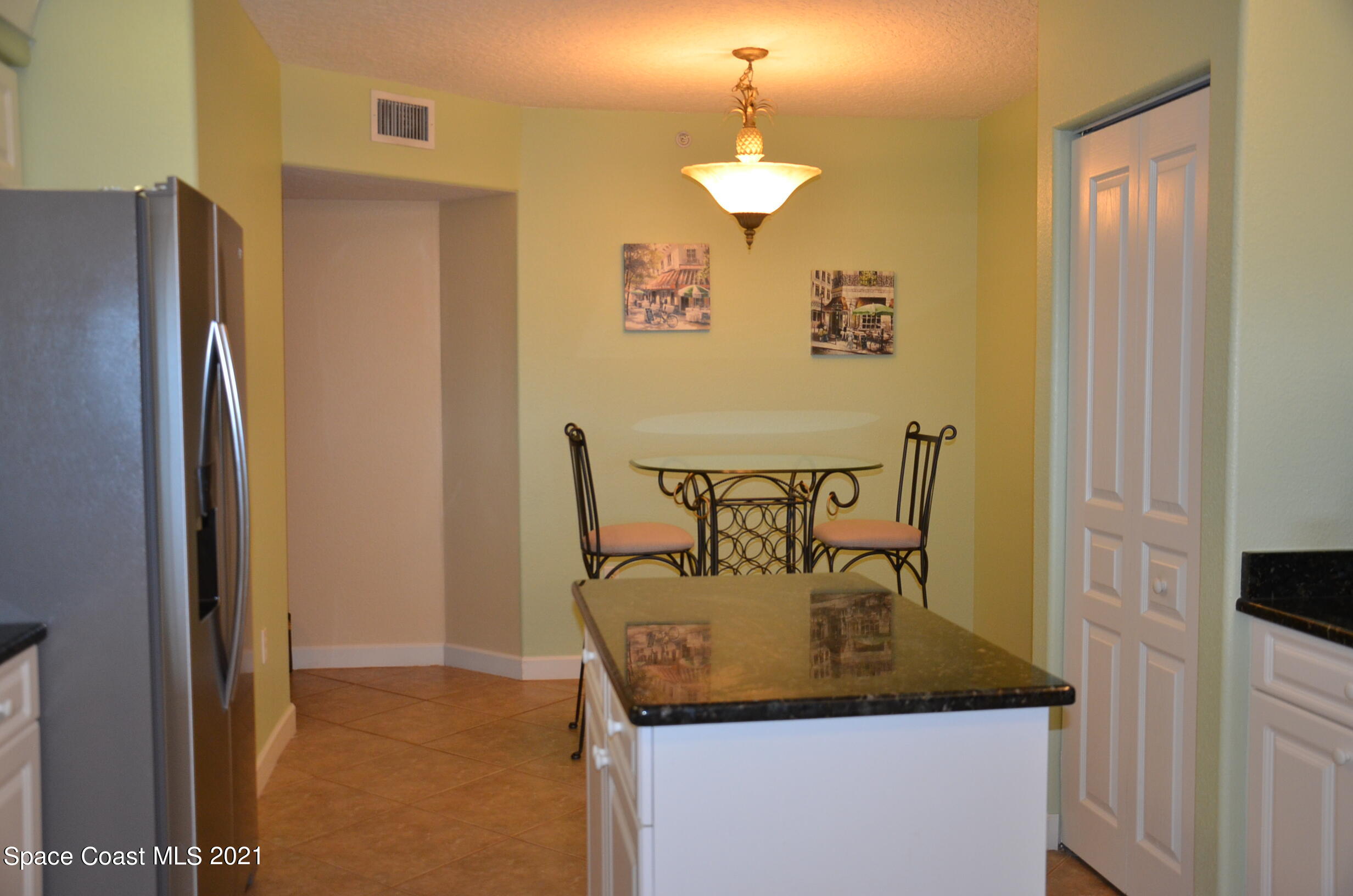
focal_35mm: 33
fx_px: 1238
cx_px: 676
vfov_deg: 39.8
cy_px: 448
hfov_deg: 57.3
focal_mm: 22
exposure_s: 1/60
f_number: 3.8
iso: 640
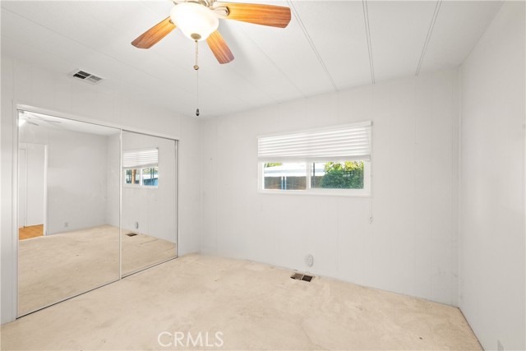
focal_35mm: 14
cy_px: 176
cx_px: 263
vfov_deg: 81.2
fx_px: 205
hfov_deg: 104.2
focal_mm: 14
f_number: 8
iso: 1000
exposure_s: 1/6
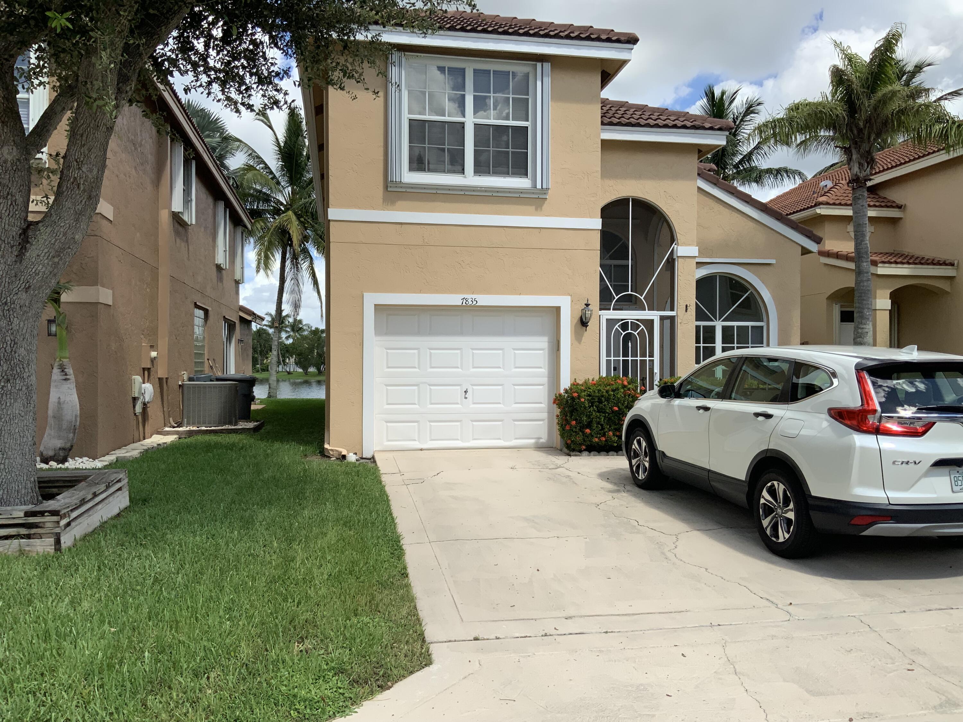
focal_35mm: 29
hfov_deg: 61.7
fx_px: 807
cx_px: 482
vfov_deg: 48.2
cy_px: 361
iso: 16
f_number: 1.8
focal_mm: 3
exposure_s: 1/1675
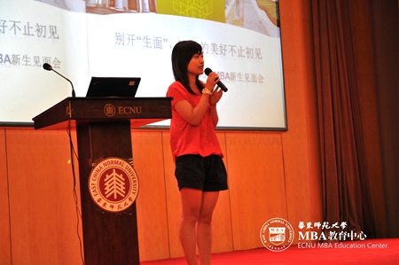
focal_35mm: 90
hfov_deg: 22.6
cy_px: 132
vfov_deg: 15.2
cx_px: 200
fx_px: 996
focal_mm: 60
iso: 400
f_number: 4.5
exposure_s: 1/8
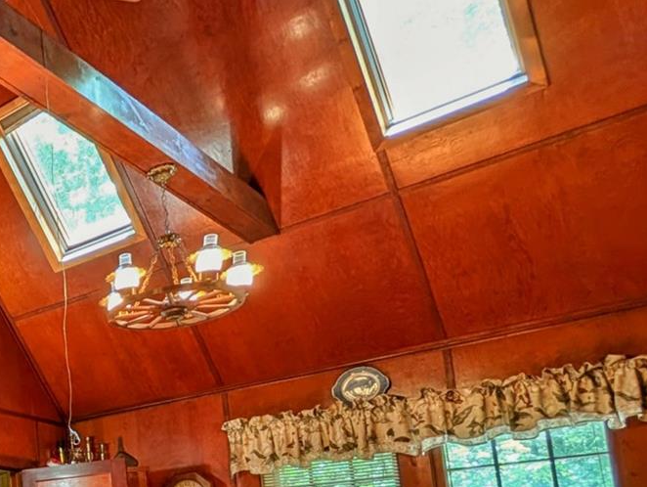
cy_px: 500
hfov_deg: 30.7
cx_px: -292
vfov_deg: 34.8
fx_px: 692
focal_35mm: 37
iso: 60
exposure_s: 1/60
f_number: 1.7
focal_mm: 2.02
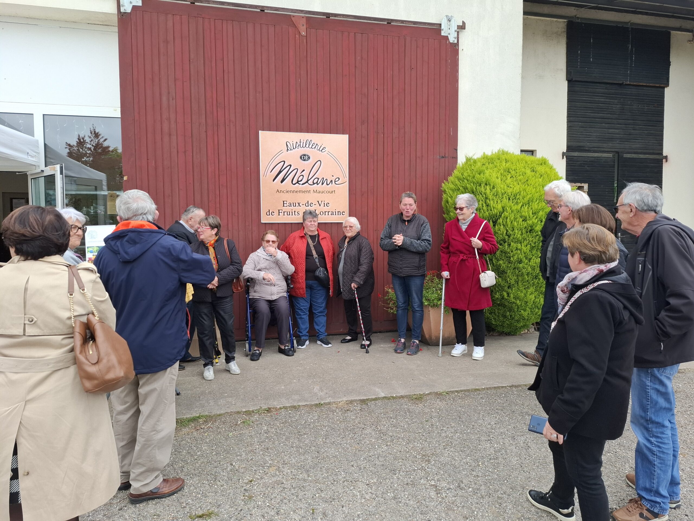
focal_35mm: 23
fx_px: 461
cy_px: 260
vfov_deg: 58.9
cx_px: 347
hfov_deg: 73.9
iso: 50
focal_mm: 5.54
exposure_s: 1/197
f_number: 1.8
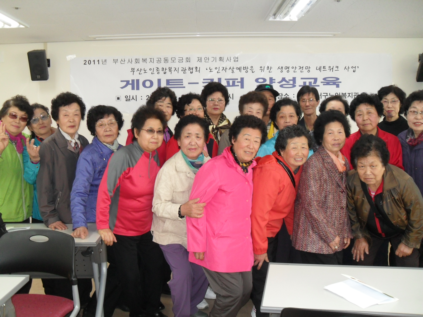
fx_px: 428
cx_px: 212
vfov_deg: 40.7
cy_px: 158
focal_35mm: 35
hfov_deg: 52.6
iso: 160
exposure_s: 1/45
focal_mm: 6.2
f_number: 2.8
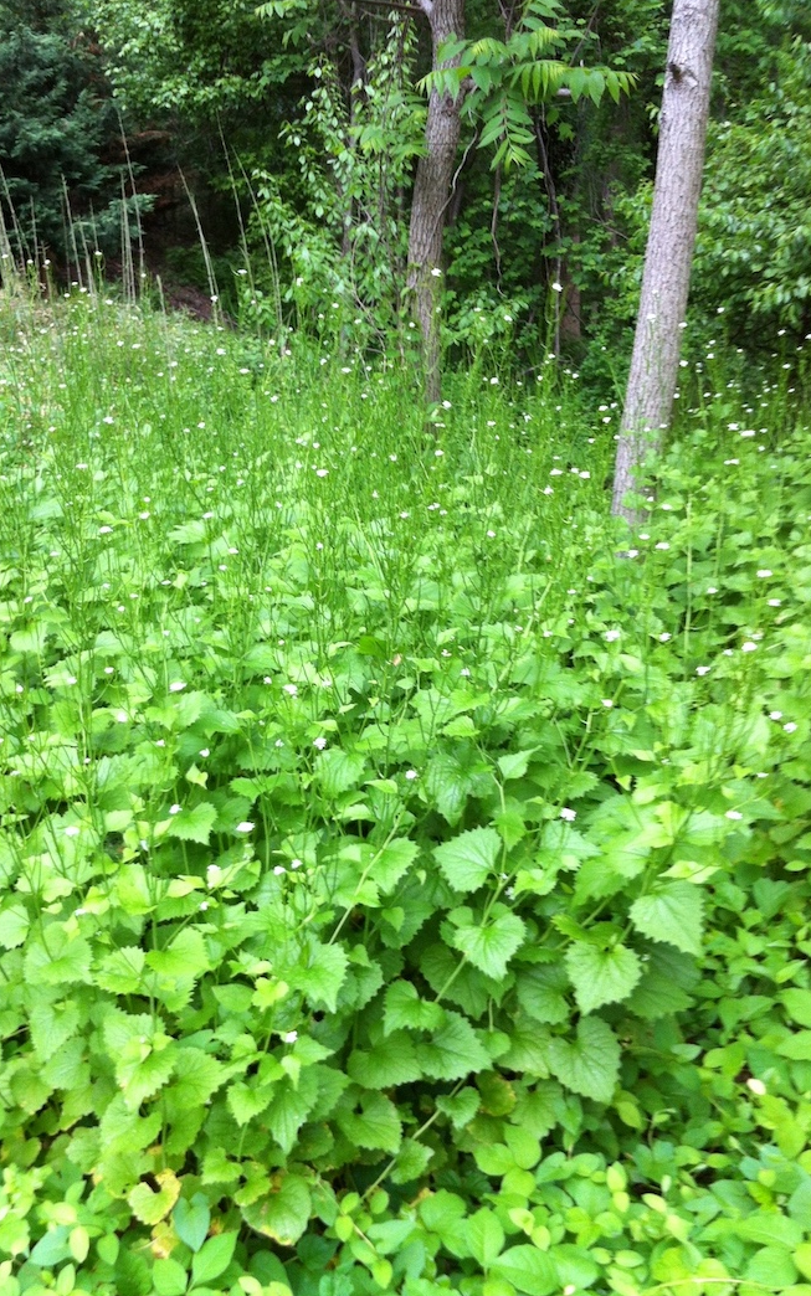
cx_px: 324
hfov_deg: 33.5
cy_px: 656
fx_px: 1343
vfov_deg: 51.5
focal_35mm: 38
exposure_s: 1/60
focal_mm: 3.85
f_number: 2.8
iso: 80
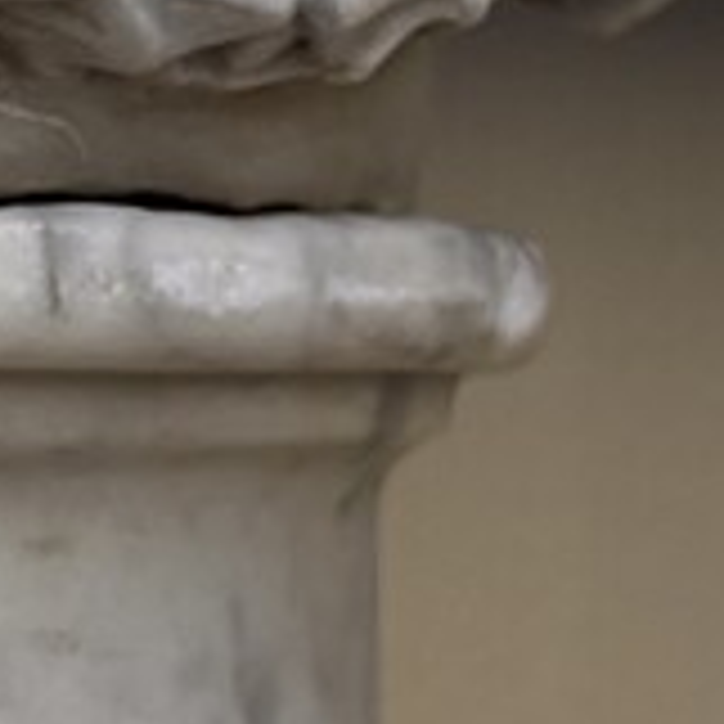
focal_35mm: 171
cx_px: -162
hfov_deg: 10.1
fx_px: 4046
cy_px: 121
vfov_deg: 10.2
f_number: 1.6
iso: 320
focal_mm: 5.96
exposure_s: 1/50
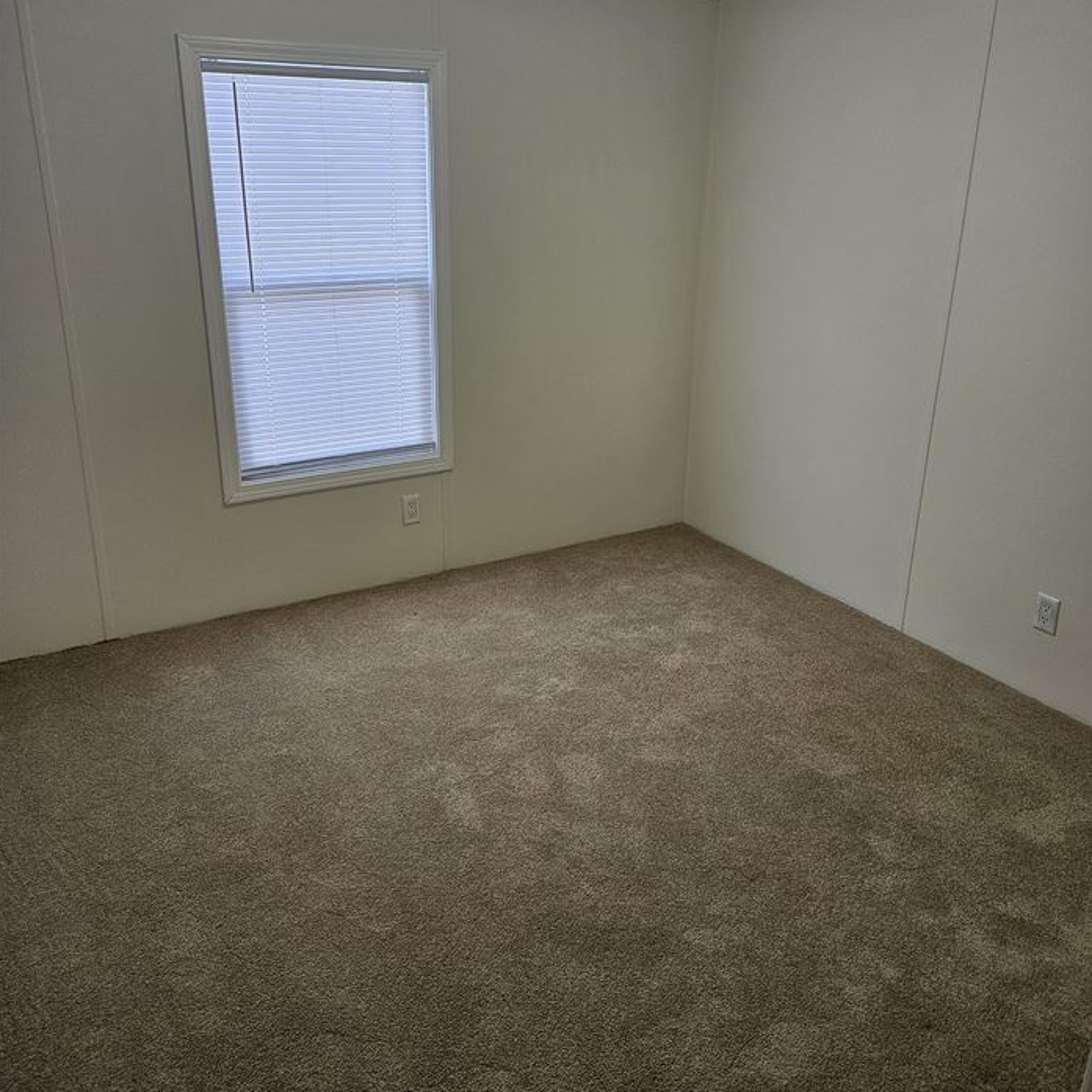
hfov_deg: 57.3
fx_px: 999
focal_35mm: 28
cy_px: 505
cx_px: 558
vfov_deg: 57.2
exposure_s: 1/120
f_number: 1.8
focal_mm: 5.4
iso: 80
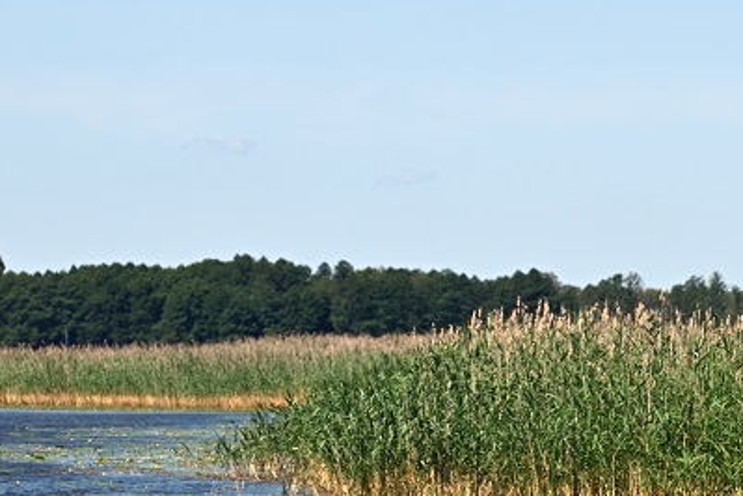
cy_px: 80
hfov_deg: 7.9
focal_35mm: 262
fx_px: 5407
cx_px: 570
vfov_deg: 5.2
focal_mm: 110
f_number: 7.1
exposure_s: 1/640
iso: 100
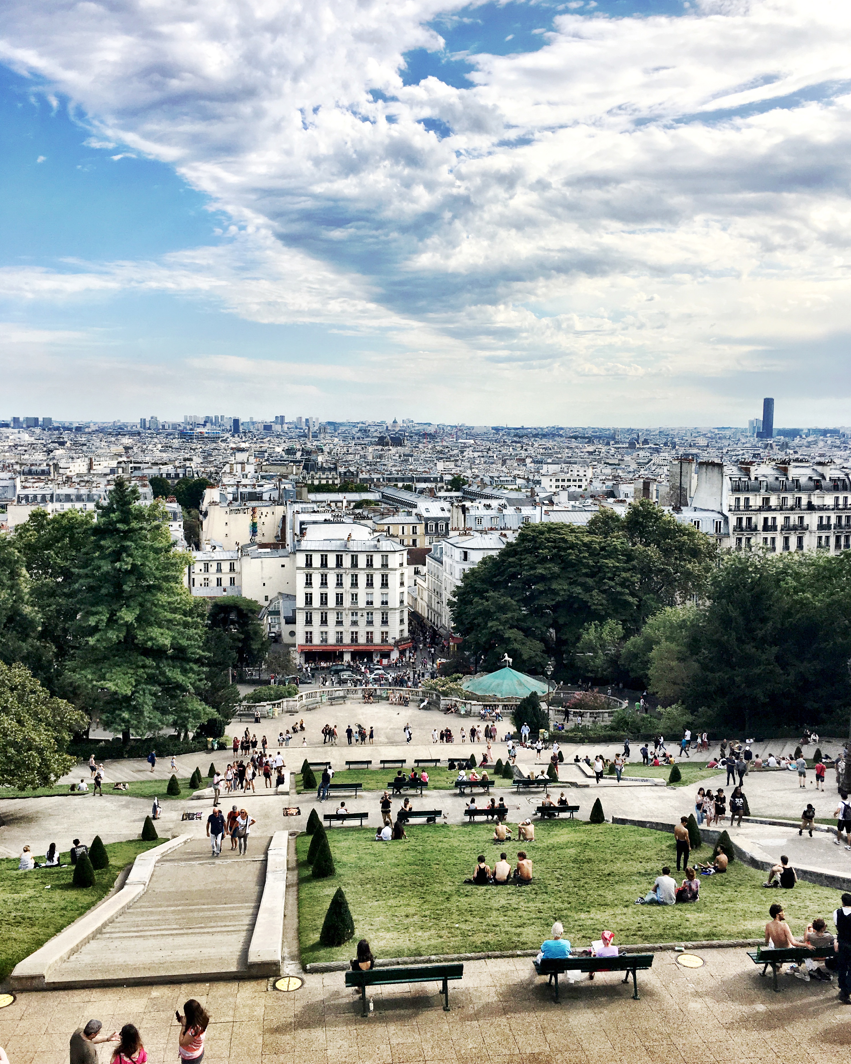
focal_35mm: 31
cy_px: 514
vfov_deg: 57.2
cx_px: 427
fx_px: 976
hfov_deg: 47.1
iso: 25
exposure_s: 1/1972
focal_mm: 4.15
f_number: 2.2
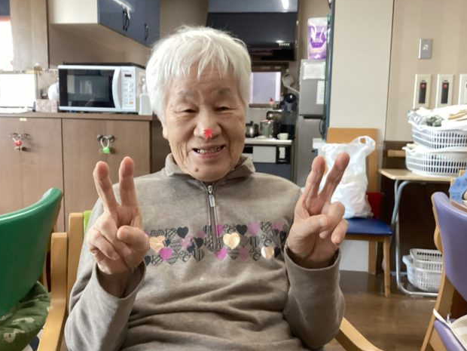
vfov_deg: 40.7
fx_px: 472
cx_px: 240
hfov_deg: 52.6
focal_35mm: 35
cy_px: 188
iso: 200
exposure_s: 1/60
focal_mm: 3.3
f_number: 2.4
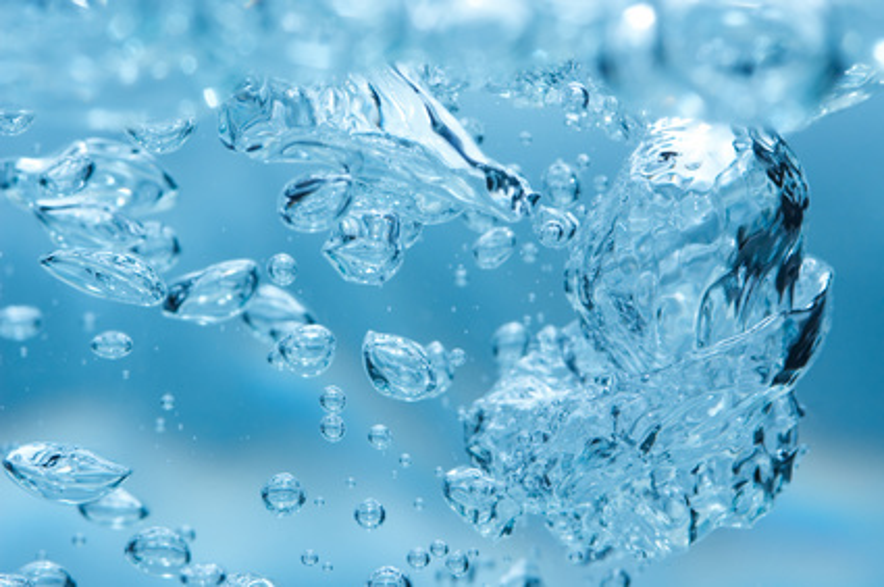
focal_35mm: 158
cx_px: 442
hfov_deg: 13.1
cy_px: 294
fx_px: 3862
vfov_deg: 8.7
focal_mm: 105
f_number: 18
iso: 200
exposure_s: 1/250
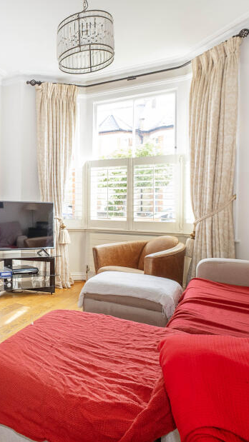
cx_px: -22
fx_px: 305
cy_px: 216
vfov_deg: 71.9
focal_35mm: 26
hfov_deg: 37.5
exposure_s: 1/20
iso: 250
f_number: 6.4
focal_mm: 10
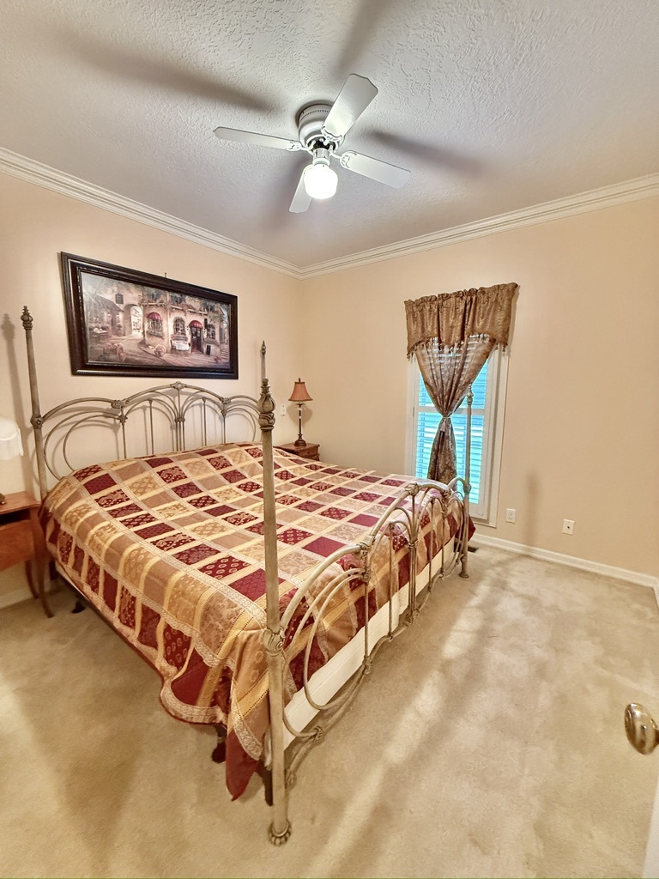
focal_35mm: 14
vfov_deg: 102.1
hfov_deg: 85.7
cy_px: 440
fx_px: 355
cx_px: 330
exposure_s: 1/60
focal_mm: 2.22
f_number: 2.2
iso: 640
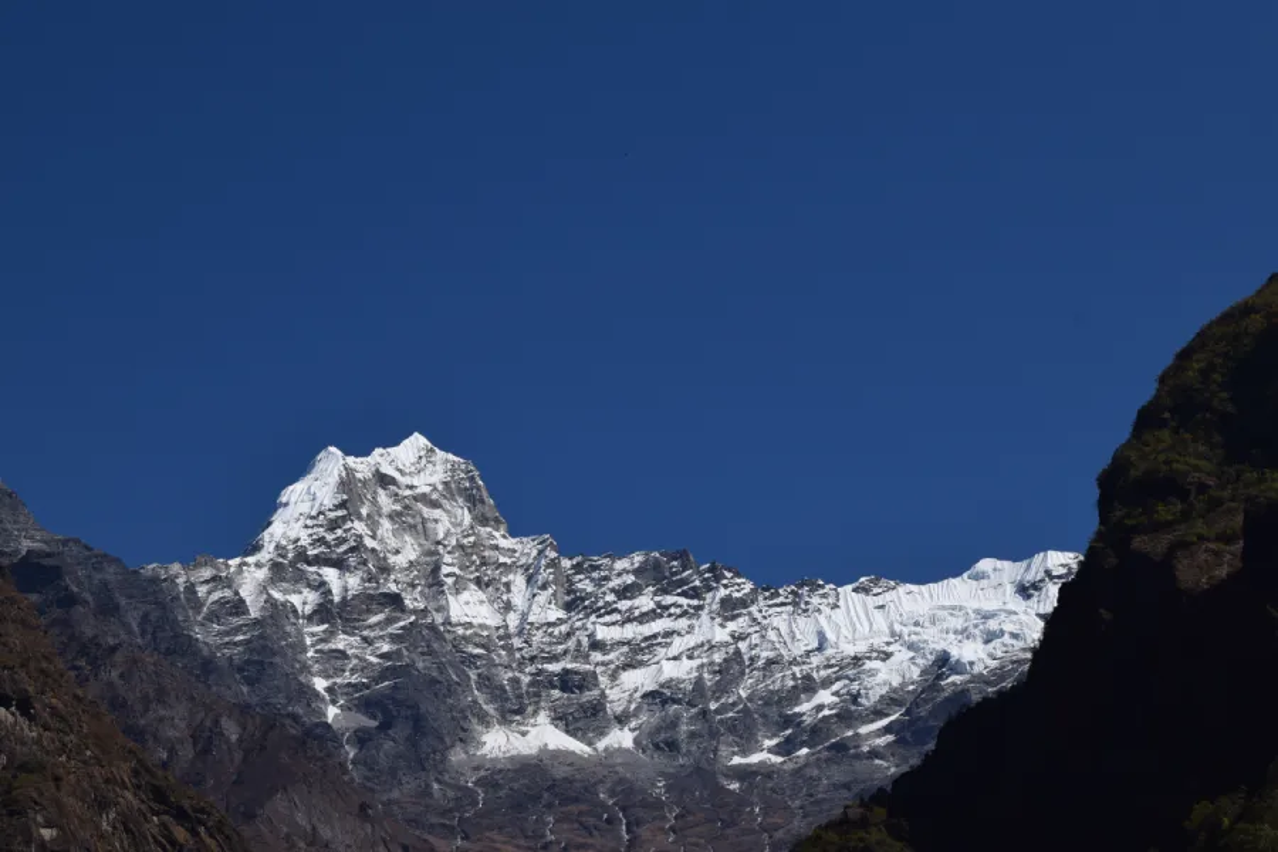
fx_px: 2929
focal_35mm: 82
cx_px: 639
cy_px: 426
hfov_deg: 24.6
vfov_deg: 16.6
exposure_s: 1/640
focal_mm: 55
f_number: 13
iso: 200
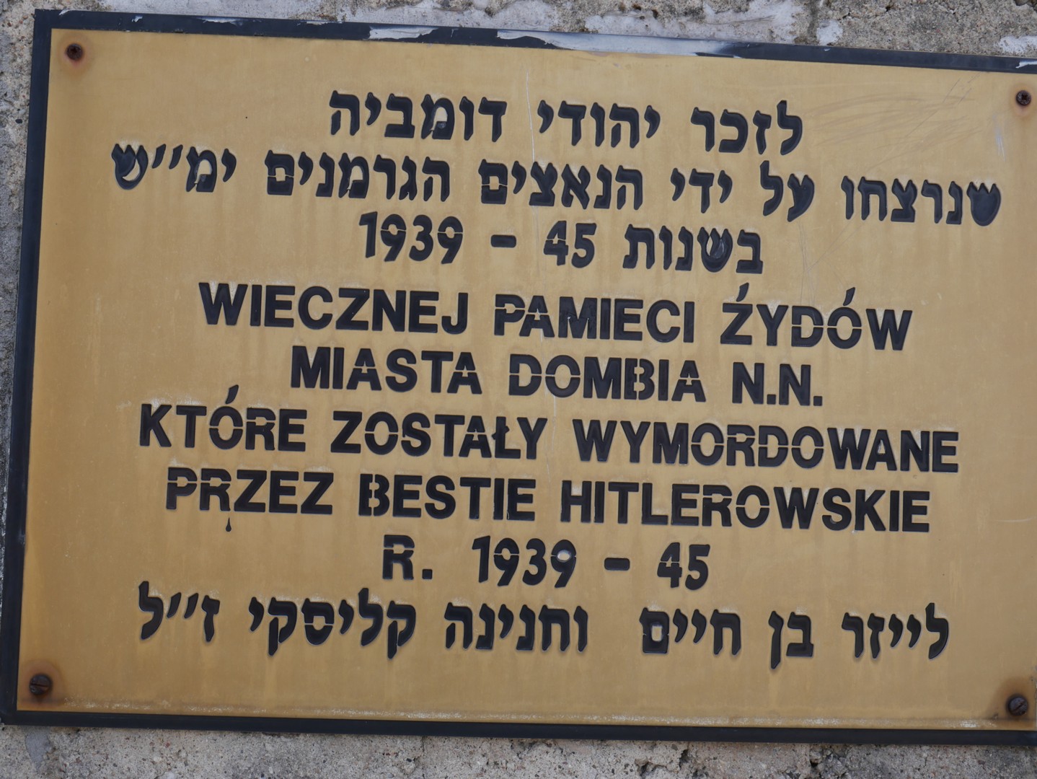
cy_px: 390
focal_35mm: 46
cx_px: 518
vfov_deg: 31.5
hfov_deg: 41.2
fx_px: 1379
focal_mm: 23
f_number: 9
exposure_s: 1/125
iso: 200
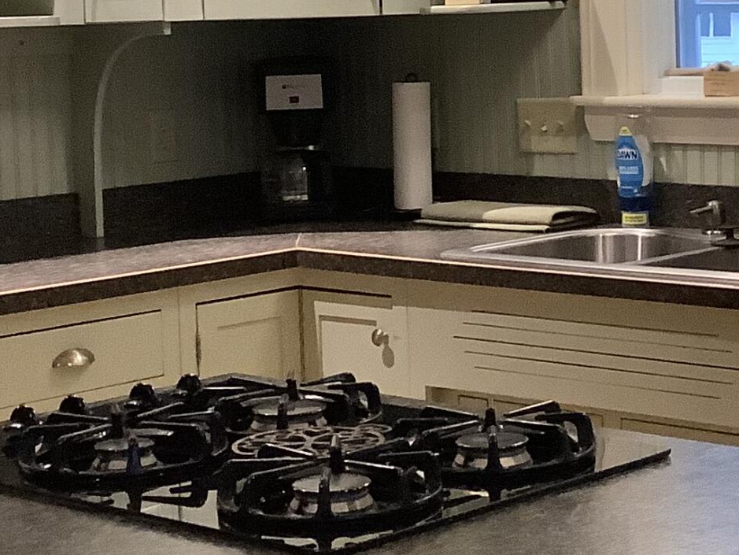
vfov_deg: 14.9
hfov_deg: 19.6
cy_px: 120
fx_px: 2114
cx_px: 581
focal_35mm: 99
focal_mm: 3.3
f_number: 2.4
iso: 400
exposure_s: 1/60
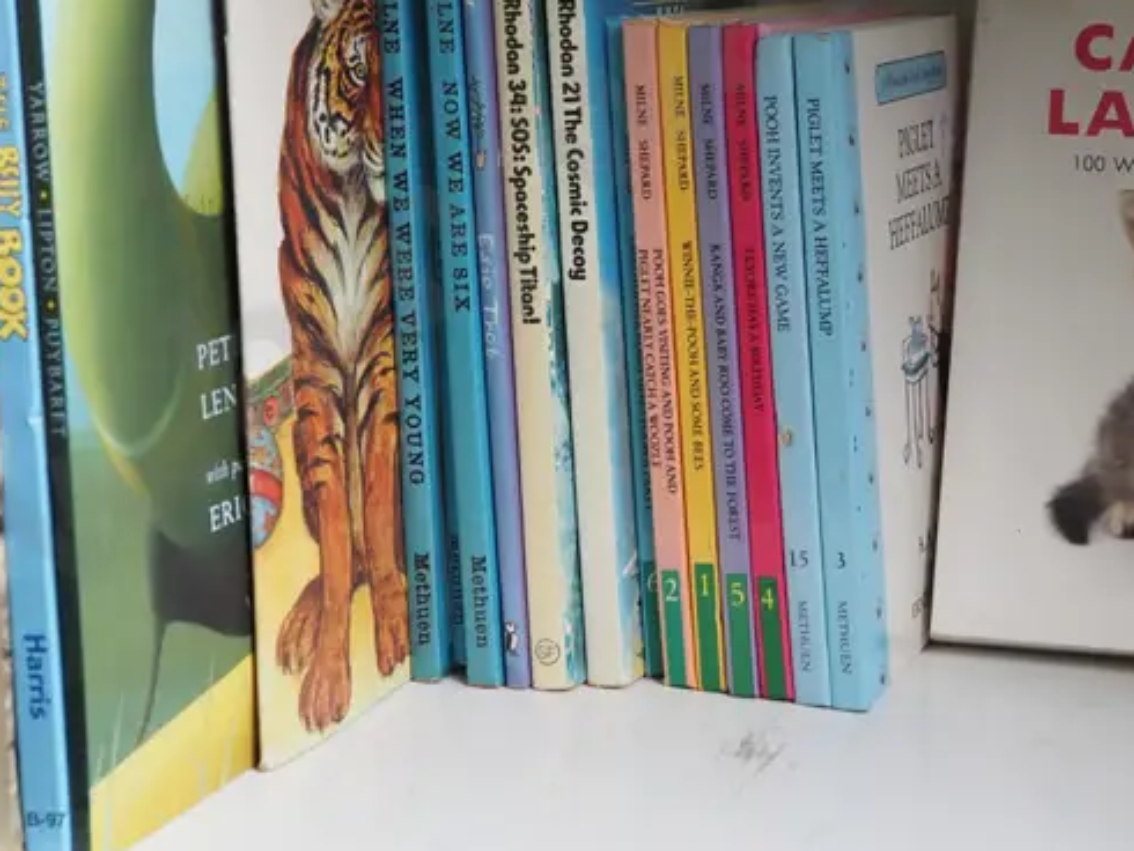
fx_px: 2327
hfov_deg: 27.4
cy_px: 83
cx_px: 653
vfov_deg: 20.3
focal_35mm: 71
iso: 800
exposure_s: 1/160
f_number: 5.6
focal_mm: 17
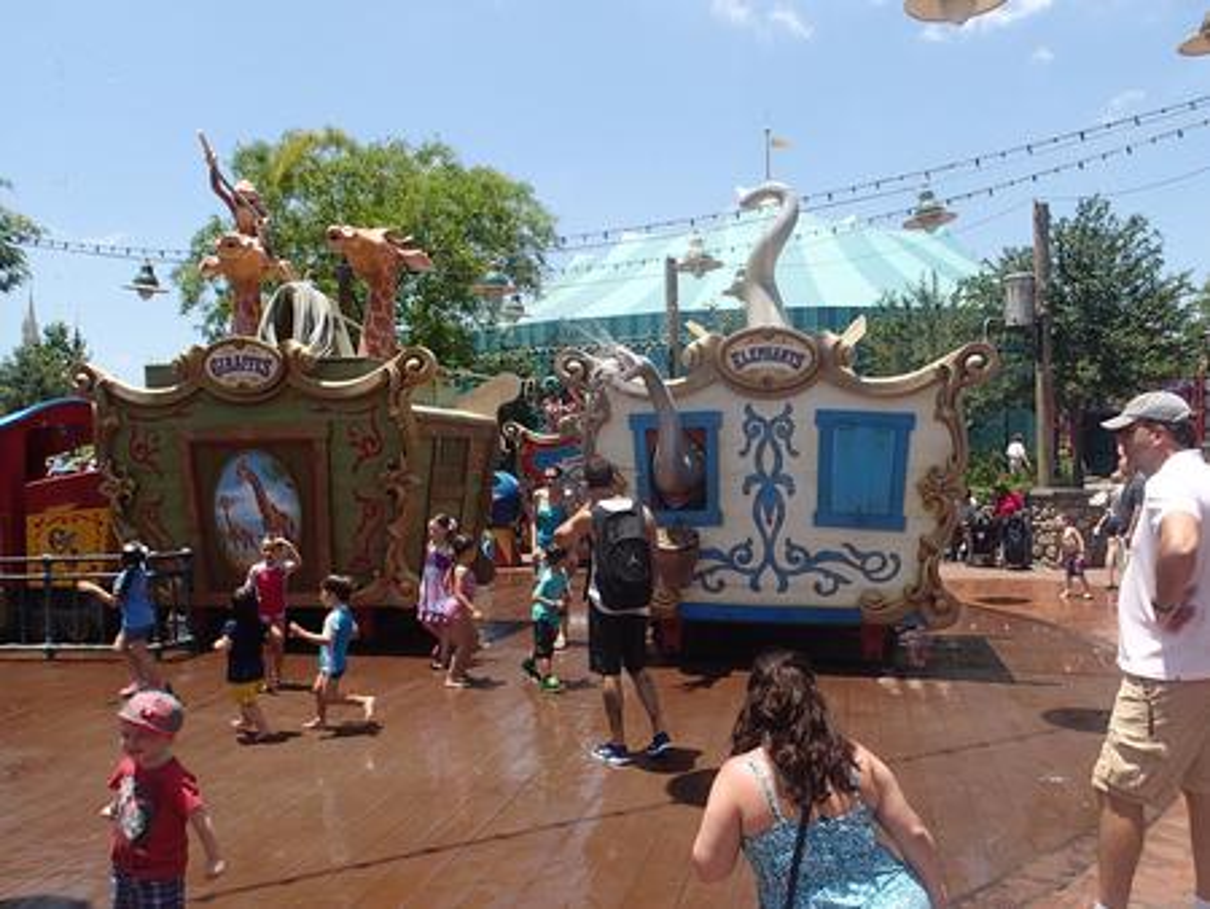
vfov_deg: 54.9
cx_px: 605
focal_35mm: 25
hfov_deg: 69.4
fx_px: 874
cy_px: 454
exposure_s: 1/160
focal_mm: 4.5
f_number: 8
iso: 100
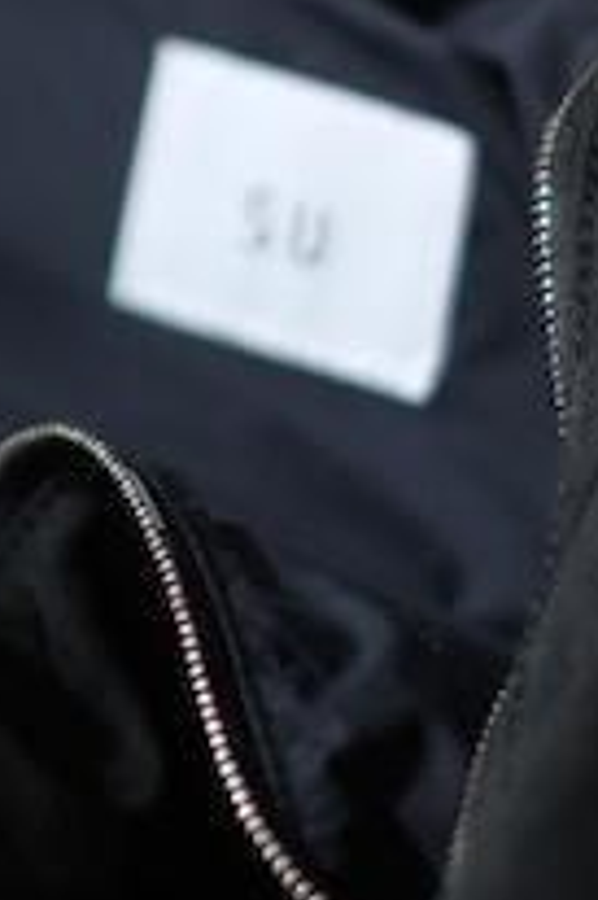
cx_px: -299
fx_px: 5466
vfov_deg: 9.3
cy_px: -214
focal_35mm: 219
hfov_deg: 6.2
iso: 1250
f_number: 1.6
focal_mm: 35
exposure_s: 1/60
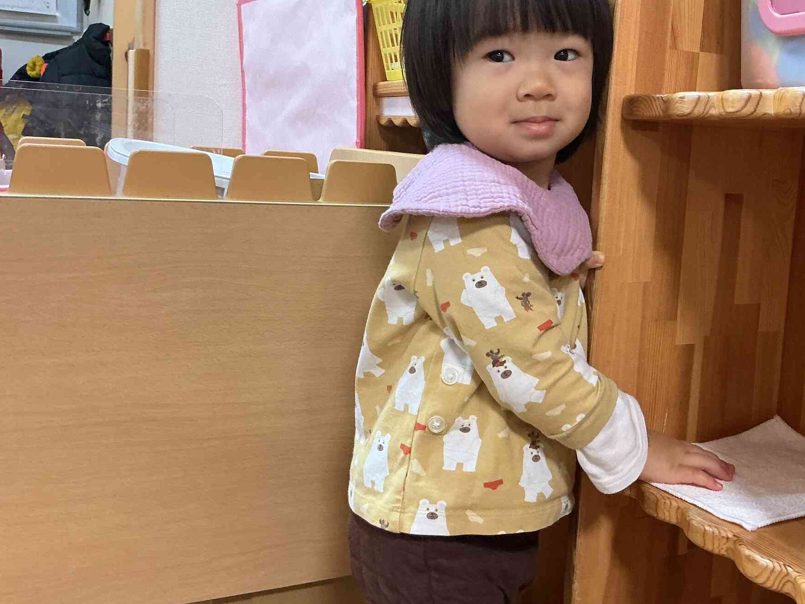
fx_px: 930
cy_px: 244
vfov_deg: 35.8
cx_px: 543
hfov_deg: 46.0
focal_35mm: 40
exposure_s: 1/60
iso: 160
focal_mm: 3
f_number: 1.8
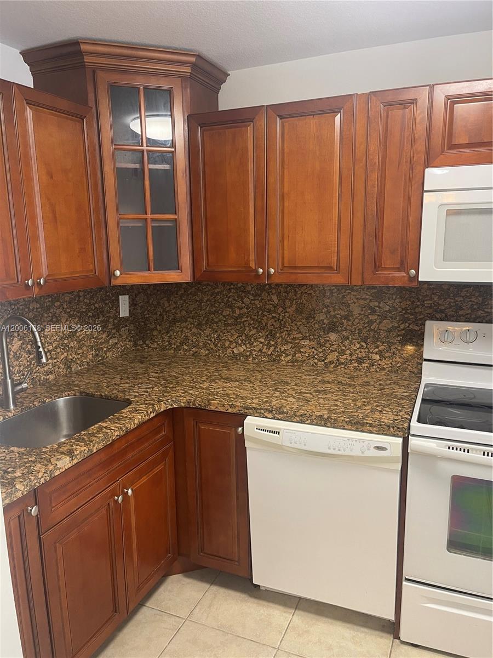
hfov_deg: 54.9
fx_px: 475
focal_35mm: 25
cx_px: 246
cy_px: 329
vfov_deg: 69.4
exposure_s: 1/60
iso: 160
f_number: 1.6
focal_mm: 5.1
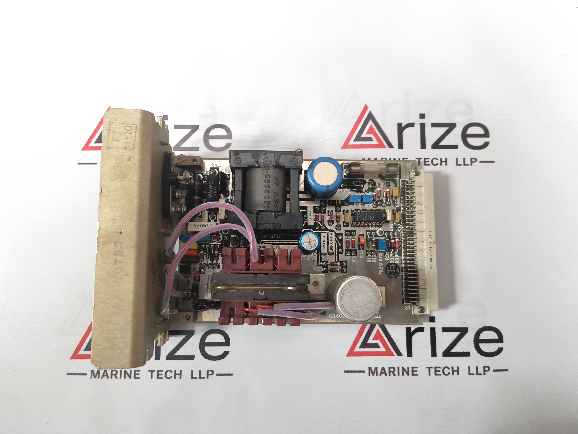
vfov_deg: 58.9
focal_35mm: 23
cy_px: 217
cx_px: 289
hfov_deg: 73.9
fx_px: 384
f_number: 1.8
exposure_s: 1/50
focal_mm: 5.56
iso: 1034
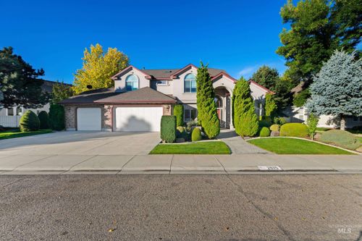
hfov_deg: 104.3
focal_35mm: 14
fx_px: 141
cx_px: 181
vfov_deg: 81.2
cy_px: 120
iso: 100
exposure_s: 1/50
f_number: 9
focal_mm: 14
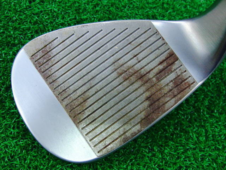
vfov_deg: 38.7
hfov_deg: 50.1
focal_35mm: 37
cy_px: 85
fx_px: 242
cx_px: 113
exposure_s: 1/40
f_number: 3.6
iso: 400
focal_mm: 6.42
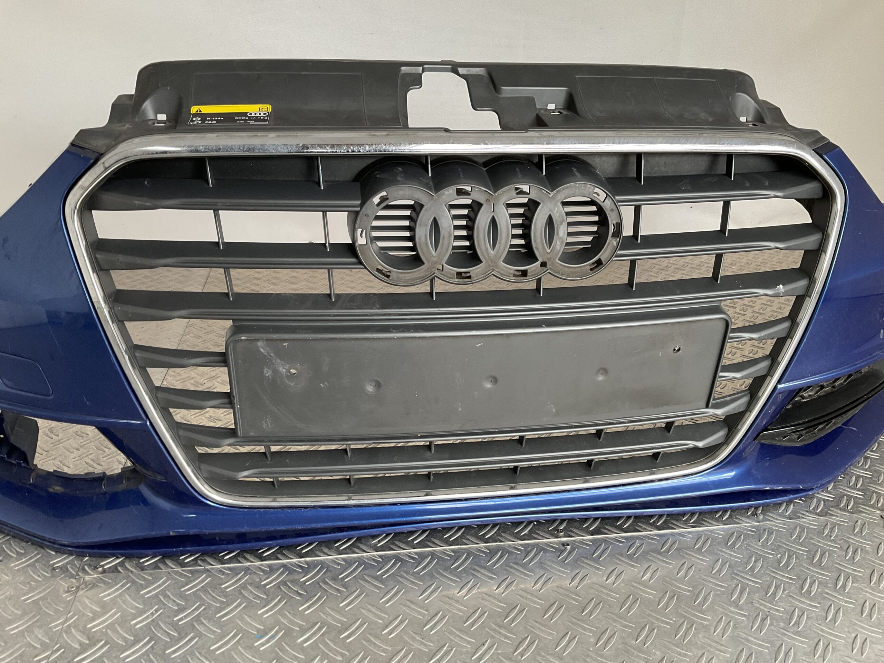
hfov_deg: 61.7
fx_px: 741
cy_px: 332
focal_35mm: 29
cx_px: 442
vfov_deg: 48.2
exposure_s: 1/60
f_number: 1.8
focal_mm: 3
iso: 80
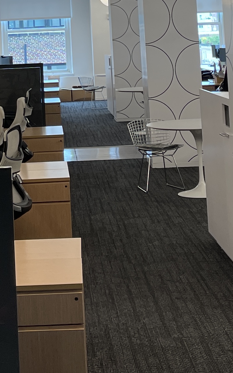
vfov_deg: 19.9
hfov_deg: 13.2
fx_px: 995
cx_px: 28
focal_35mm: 98
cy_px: -71
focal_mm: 5.1
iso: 64
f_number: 1.6
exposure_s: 1/120
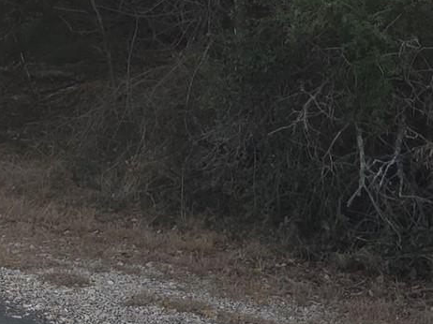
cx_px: 186
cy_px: -175
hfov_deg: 19.3
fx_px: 1275
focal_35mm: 102
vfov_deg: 13.6
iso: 50
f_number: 1.8
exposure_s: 1/760
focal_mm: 5.4
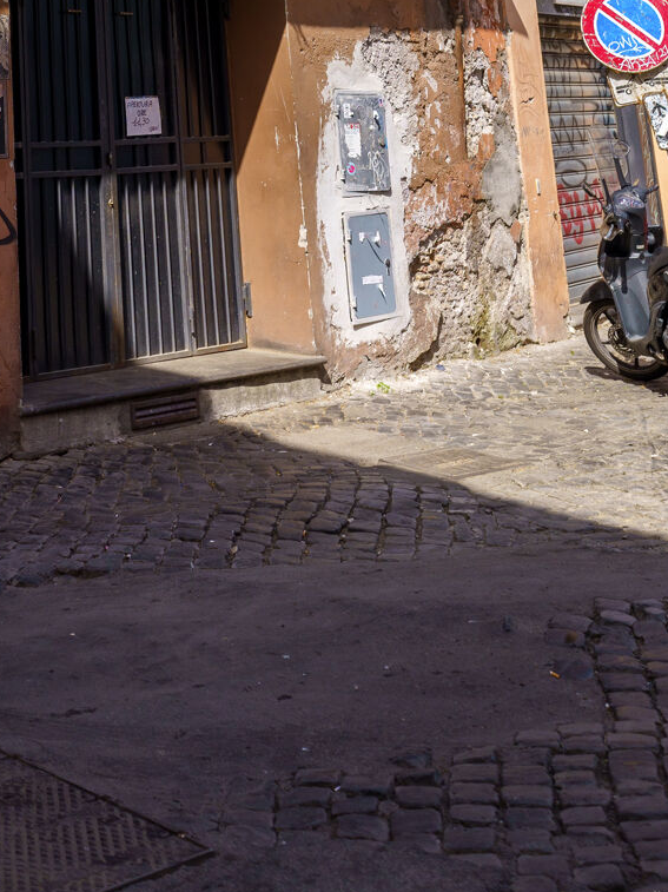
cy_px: -337
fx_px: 1571
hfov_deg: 22.6
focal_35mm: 61
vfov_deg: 25.9
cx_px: -65
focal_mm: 20
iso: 100
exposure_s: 1/2000
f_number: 2.2
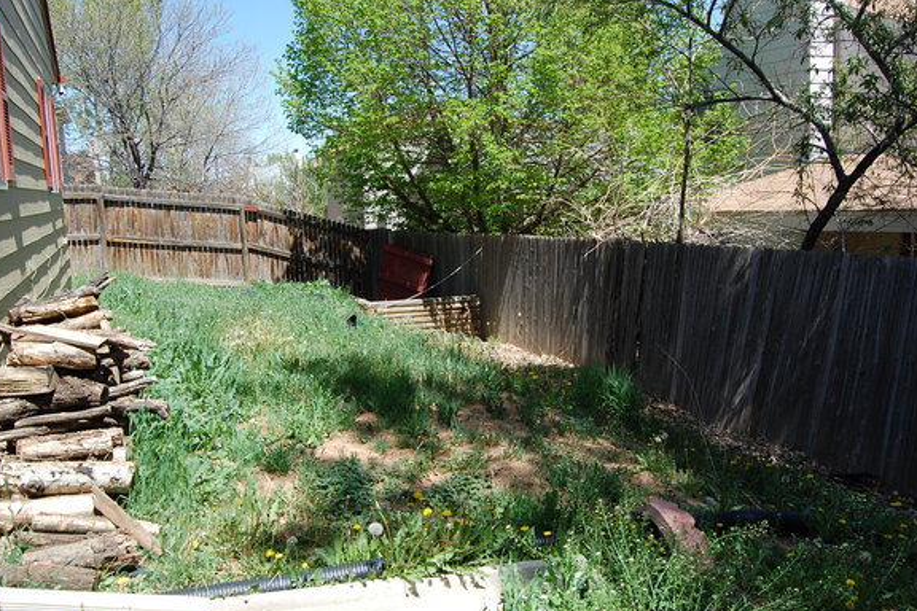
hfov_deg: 61.9
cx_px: 441
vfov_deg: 43.6
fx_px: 764
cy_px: 310
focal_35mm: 30
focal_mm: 18
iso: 200
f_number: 8
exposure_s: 1/200
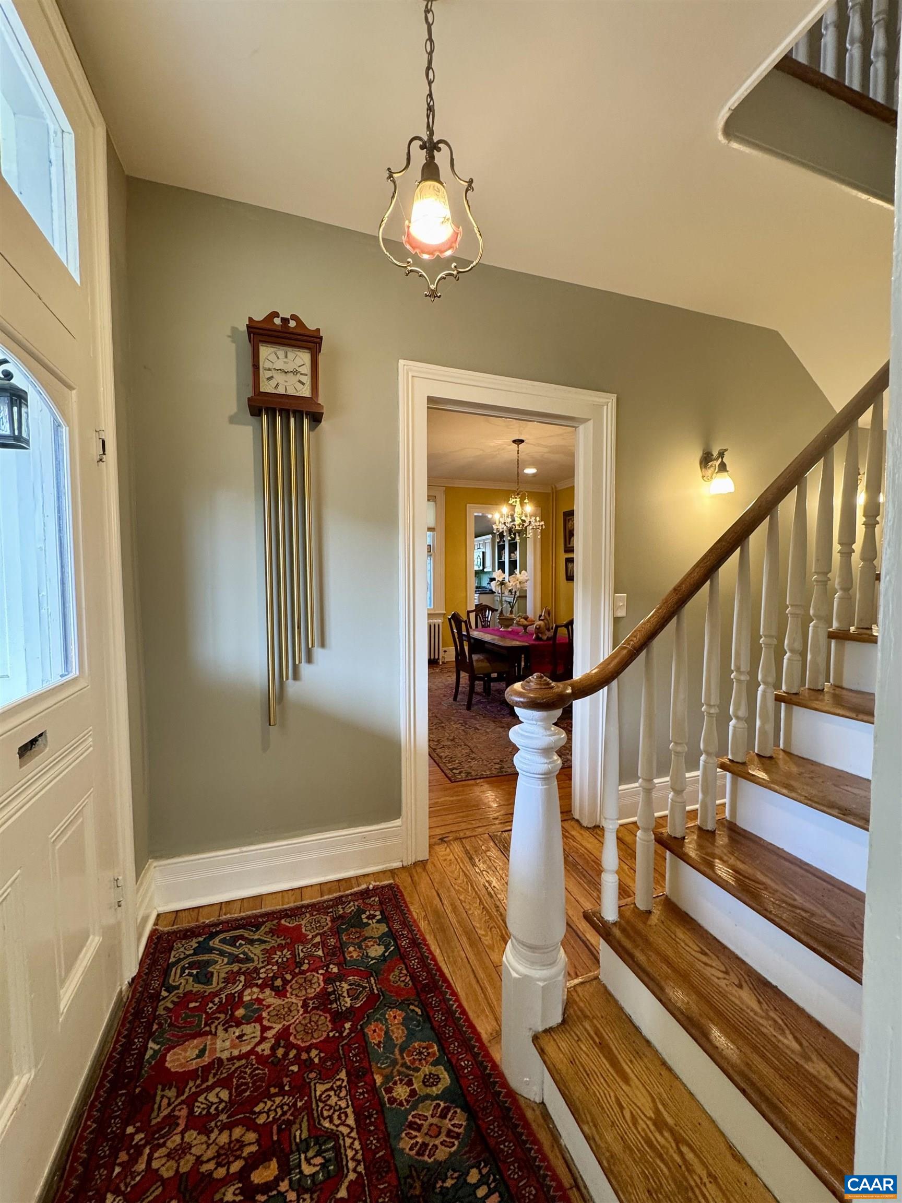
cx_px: 451
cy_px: 602
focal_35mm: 14
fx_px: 486
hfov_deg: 85.7
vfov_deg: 102.1
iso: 200
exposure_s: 1/60
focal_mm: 2.22
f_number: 2.2
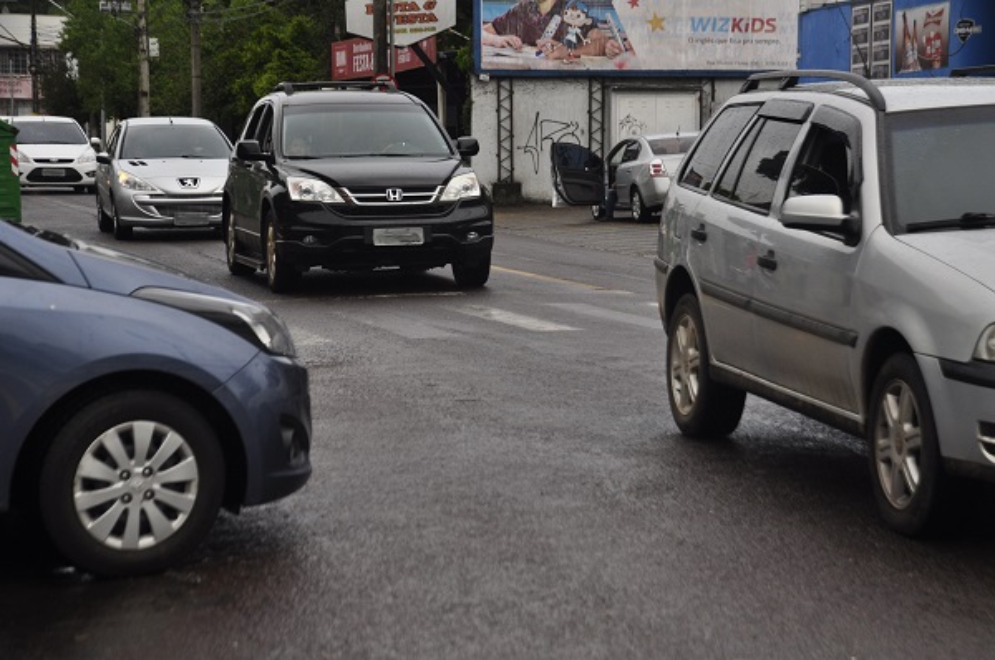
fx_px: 2566
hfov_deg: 21.9
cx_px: 498
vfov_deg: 14.7
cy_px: 330
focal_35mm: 93
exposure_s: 1/1000
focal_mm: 62
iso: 250
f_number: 5
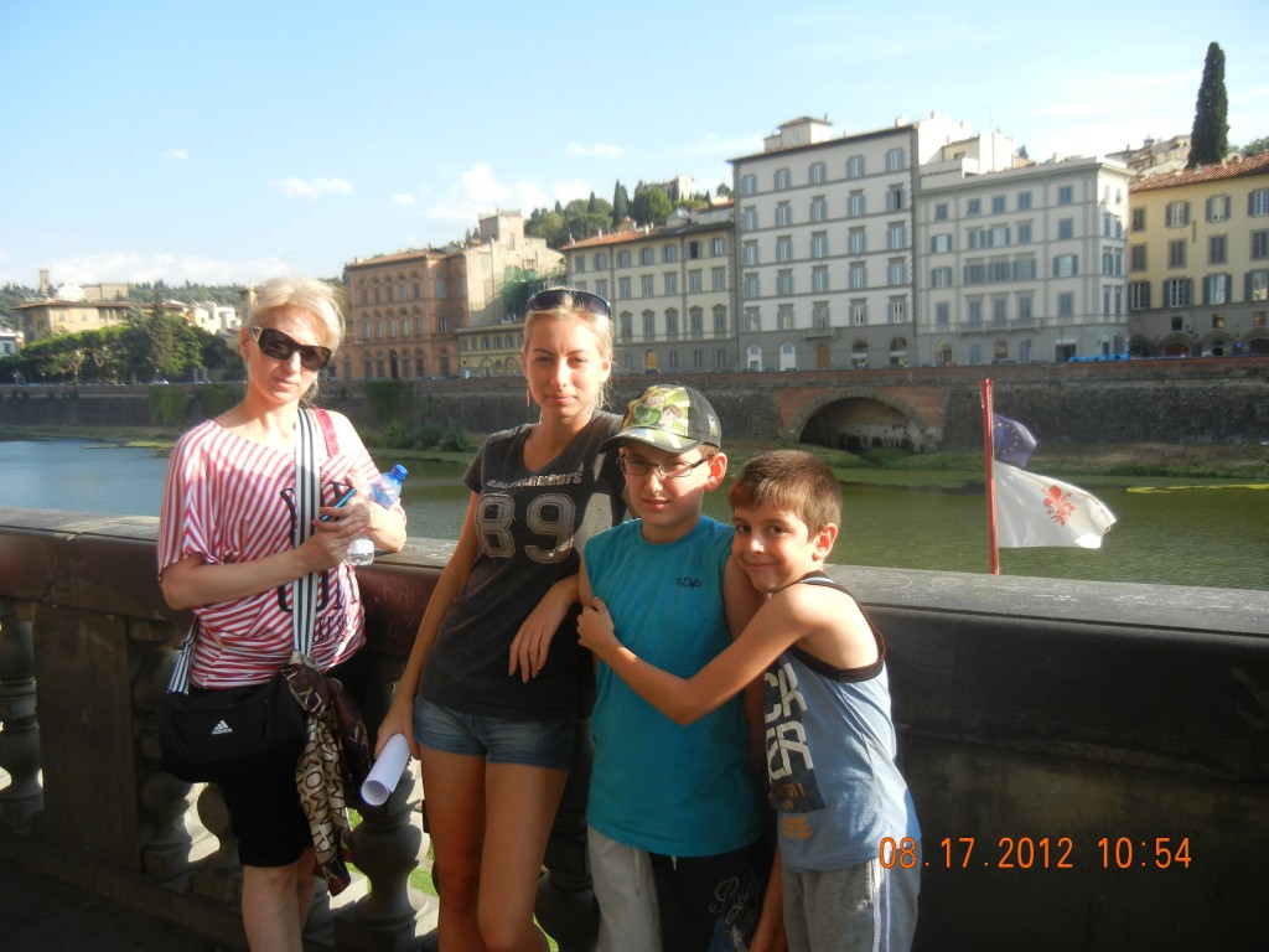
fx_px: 1100
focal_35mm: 30
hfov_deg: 60.0
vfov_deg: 46.8
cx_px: 634
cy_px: 476
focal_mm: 5.4
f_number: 3.5
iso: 160
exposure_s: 1/545
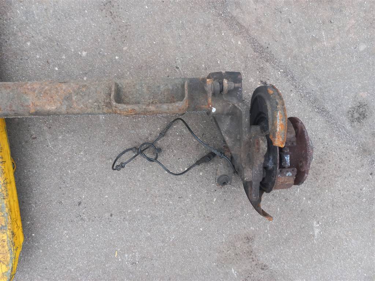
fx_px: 271
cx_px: 188
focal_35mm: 25
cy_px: 140
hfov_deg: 69.4
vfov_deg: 54.9
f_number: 1.8
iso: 200
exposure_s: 1/50
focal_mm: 4.6
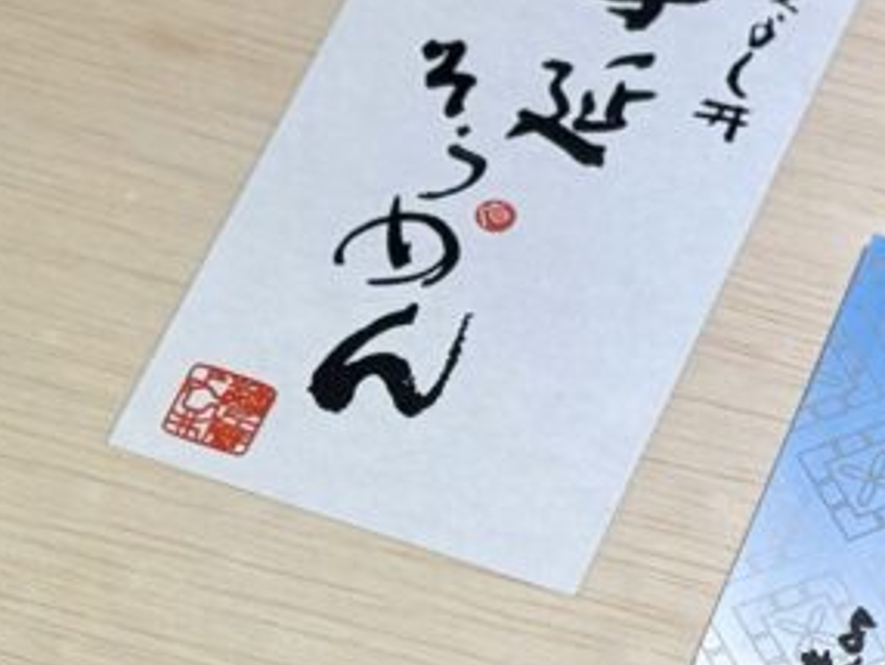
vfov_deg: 7.9
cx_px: 328
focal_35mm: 186
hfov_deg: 10.6
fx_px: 4759
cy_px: 878
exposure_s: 1/100
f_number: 1.6
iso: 32
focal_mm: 5.96
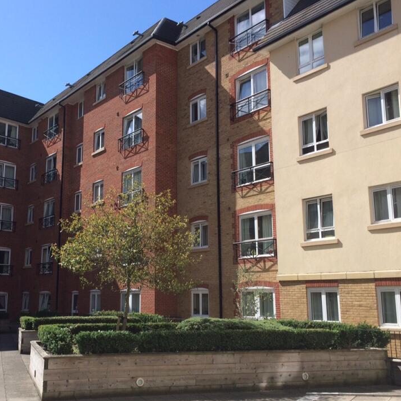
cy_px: 208
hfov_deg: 44.6
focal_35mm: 37
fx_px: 485
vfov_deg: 44.9
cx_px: 152
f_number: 2.2
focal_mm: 4.15
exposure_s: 1/1786
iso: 32
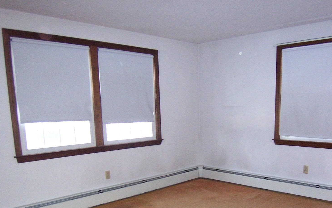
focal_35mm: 34
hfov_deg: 55.9
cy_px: 167
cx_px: 211
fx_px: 308
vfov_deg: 36.0
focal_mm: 3.8
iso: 200
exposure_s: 1/30
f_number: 2.8
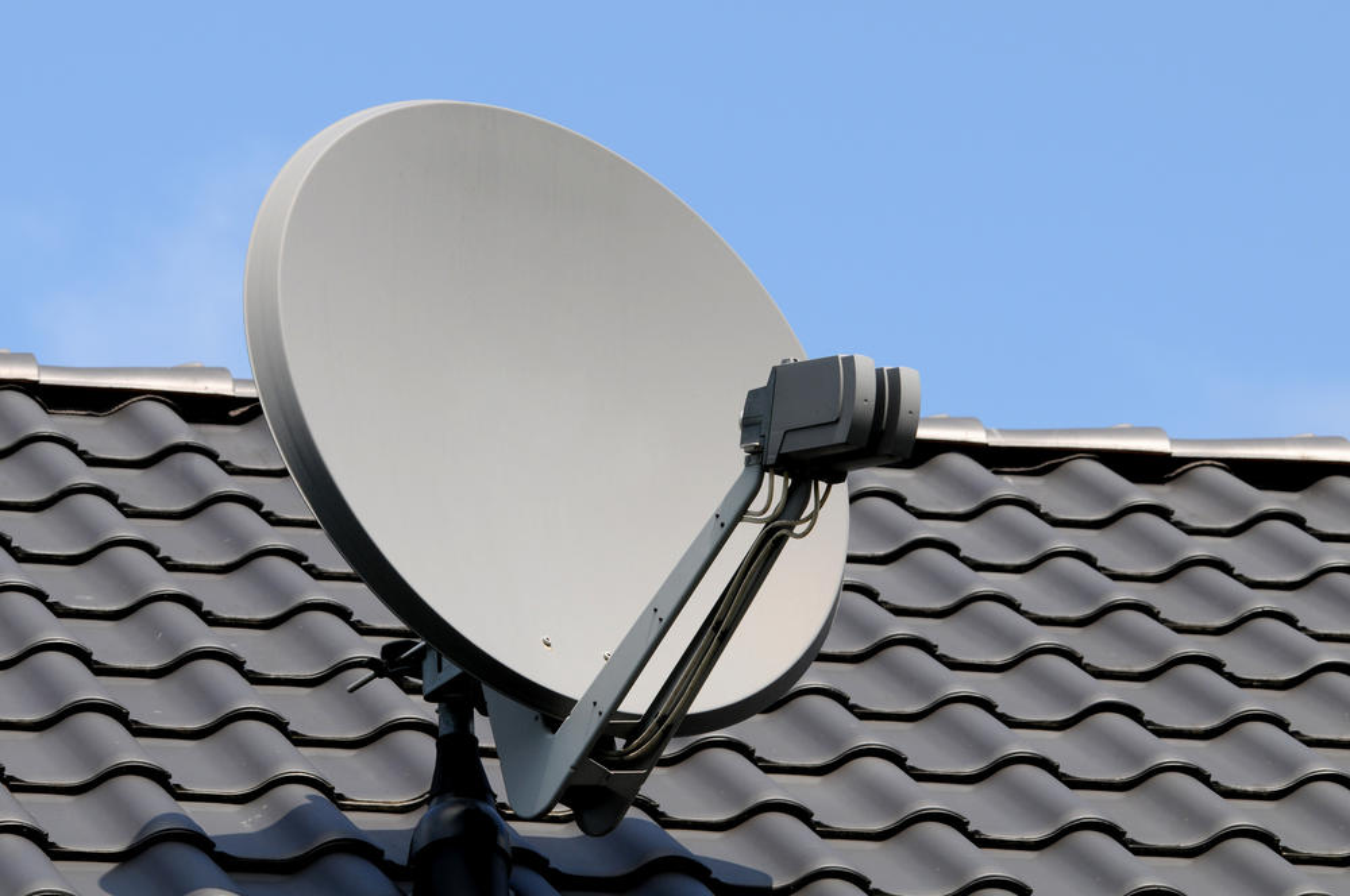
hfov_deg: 9.2
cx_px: 675
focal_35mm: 225
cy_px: 448
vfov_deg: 6.1
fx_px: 8426
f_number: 11
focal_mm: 150
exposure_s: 1/250
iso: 200
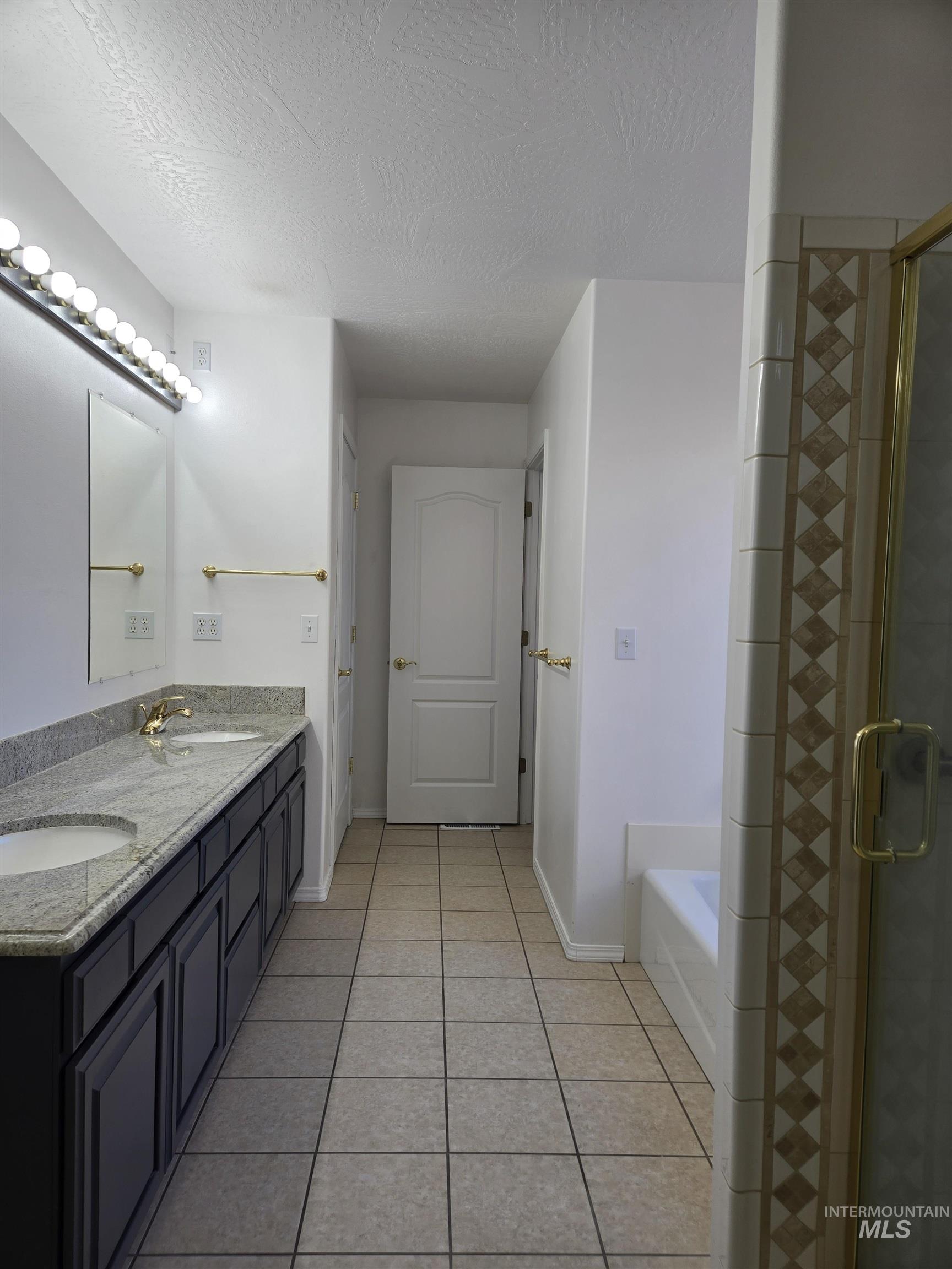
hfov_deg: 58.9
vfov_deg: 73.9
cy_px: 634
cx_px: 476
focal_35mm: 23
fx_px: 843
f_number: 1.8
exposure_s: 1/176
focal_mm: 5.4
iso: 25
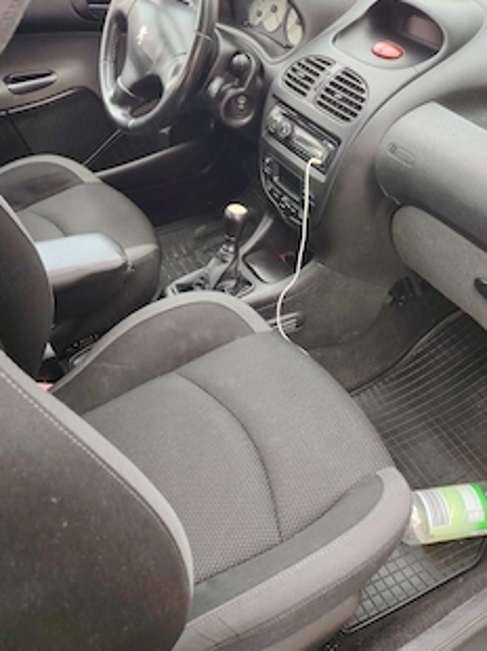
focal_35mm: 31
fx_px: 582
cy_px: 319
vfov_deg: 58.4
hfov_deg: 45.4
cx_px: 233
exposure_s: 1/50
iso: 170
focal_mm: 5.25
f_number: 1.75
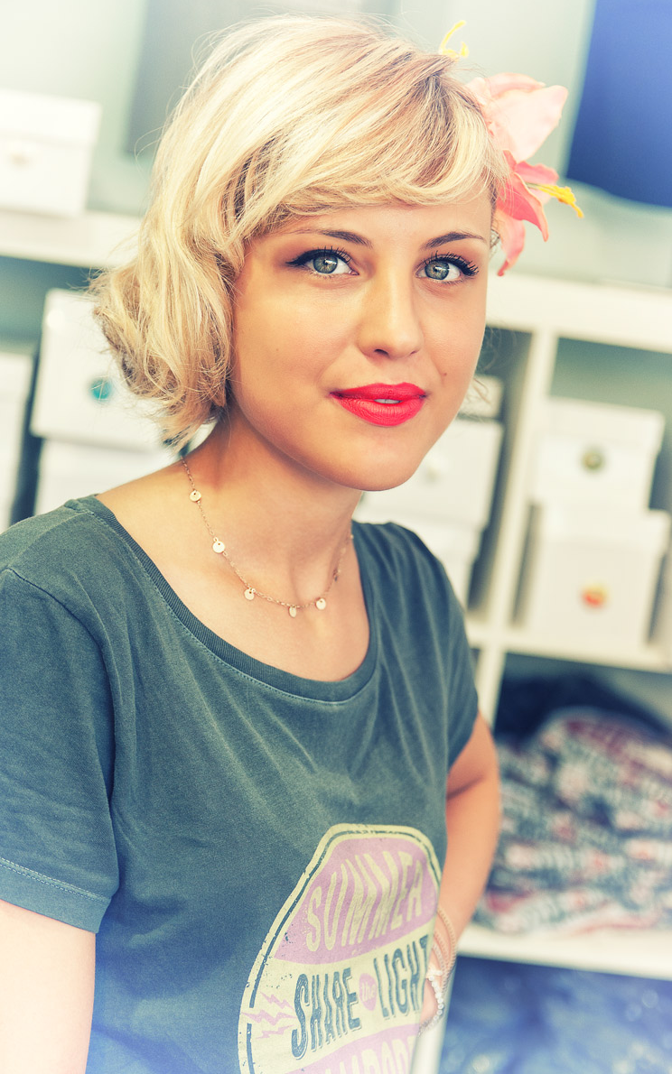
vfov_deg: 26.8
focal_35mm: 77
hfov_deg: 16.9
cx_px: 331
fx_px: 2256
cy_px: 540
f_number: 2.8
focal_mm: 50
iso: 250
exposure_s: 1/320
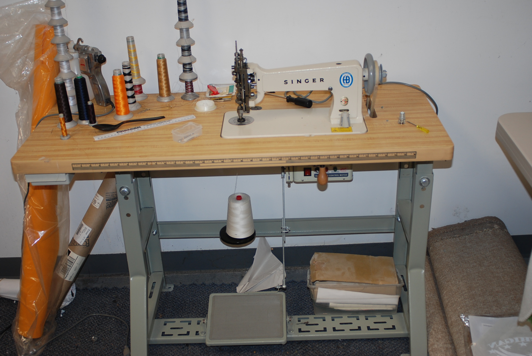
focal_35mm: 42
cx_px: 266
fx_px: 621
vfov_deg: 32.0
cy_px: 178
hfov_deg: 46.3
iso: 200
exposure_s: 1/60
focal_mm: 28
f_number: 2.8
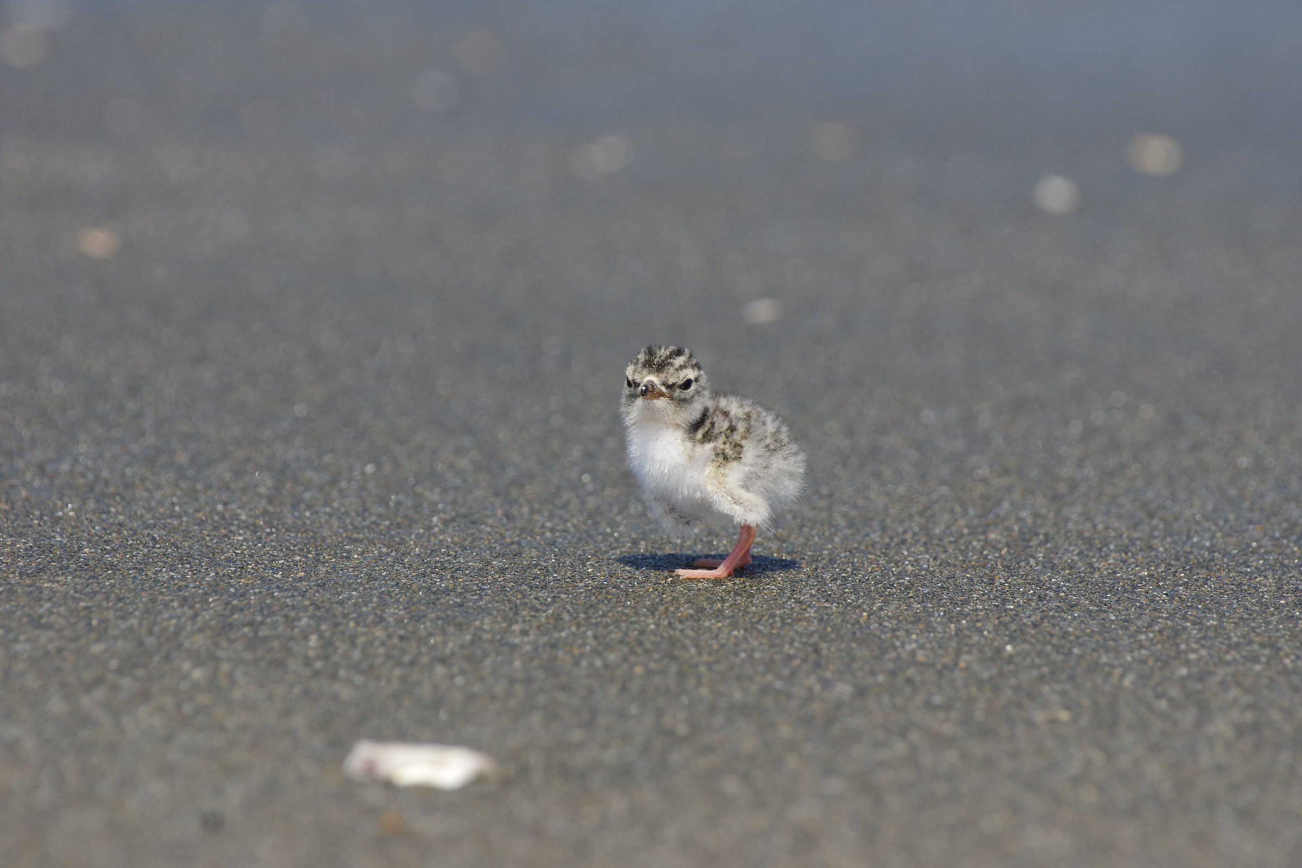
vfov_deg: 2.0
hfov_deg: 3.1
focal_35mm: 675
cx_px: 651
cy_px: 434
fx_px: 24411
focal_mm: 450
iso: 640
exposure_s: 1/2000
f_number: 8
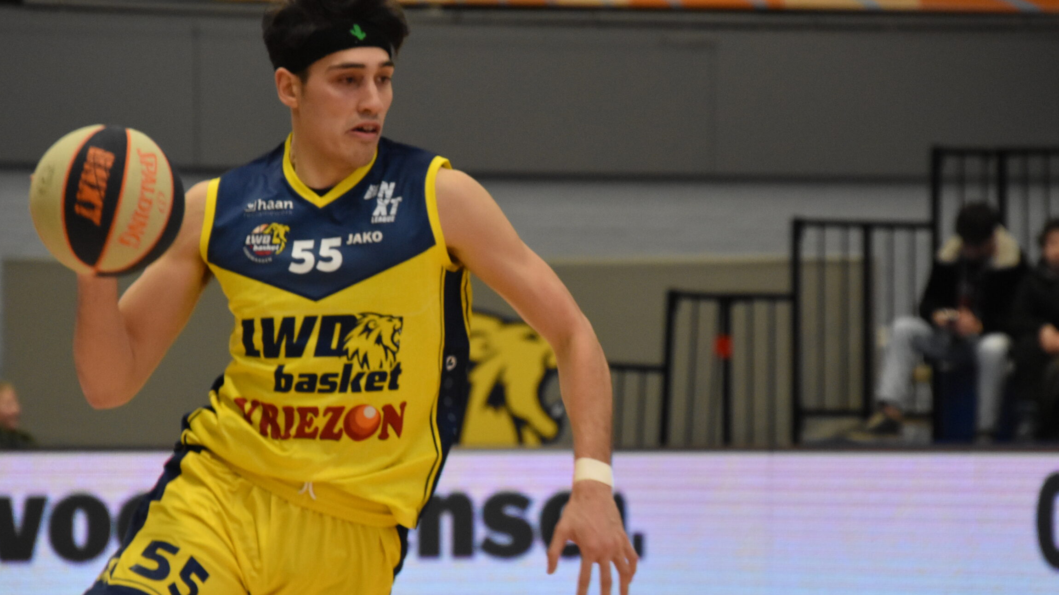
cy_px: 314
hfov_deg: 5.6
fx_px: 10782
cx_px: 544
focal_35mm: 384
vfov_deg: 3.2
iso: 3200
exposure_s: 1/320
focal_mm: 220
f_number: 5.6
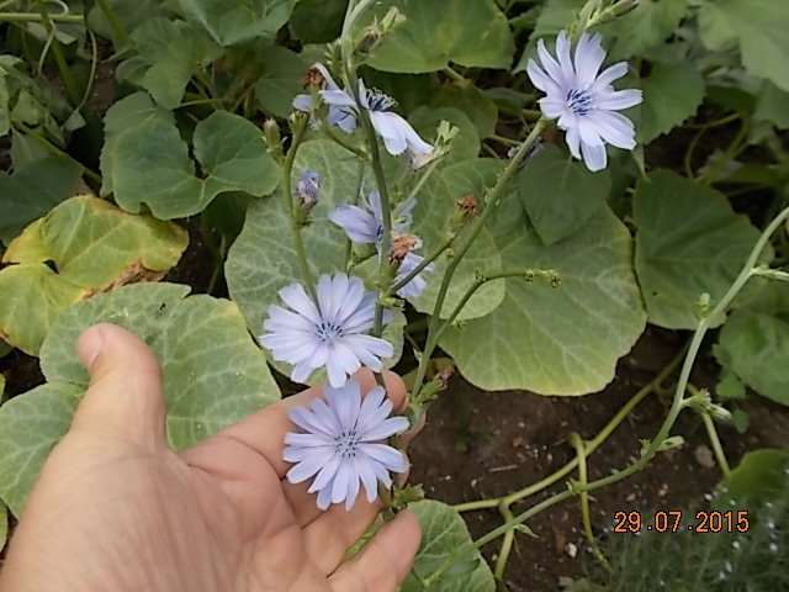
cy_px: 296
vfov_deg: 53.1
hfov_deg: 67.3
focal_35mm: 26
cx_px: 394
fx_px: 593
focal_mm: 4.6
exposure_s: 1/200
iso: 80
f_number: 3.2
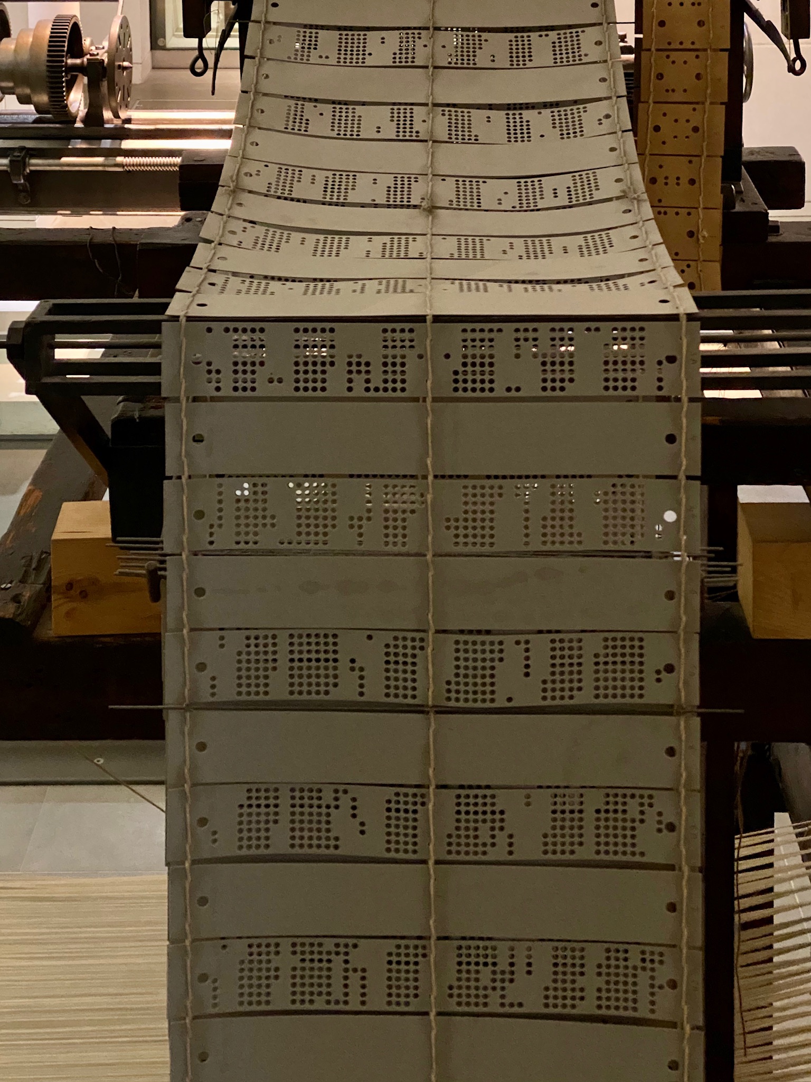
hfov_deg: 28.0
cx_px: 406
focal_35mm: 52
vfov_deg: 36.8
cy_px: 541
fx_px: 1624
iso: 1000
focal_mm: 6
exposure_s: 1/25
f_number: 2
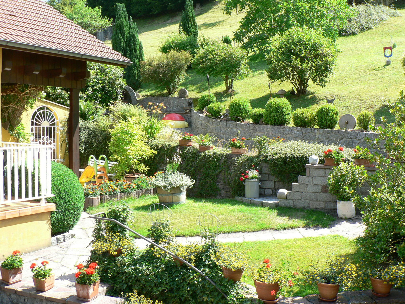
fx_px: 421
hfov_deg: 51.4
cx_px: 202
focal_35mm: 36
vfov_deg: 39.7
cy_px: 152
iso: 100
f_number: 4
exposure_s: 1/160
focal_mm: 6
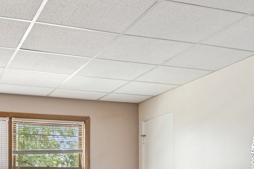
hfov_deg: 31.4
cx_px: 126
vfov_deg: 20.0
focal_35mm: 64
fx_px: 451
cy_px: 197
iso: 250
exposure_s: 1/6
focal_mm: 22
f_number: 8
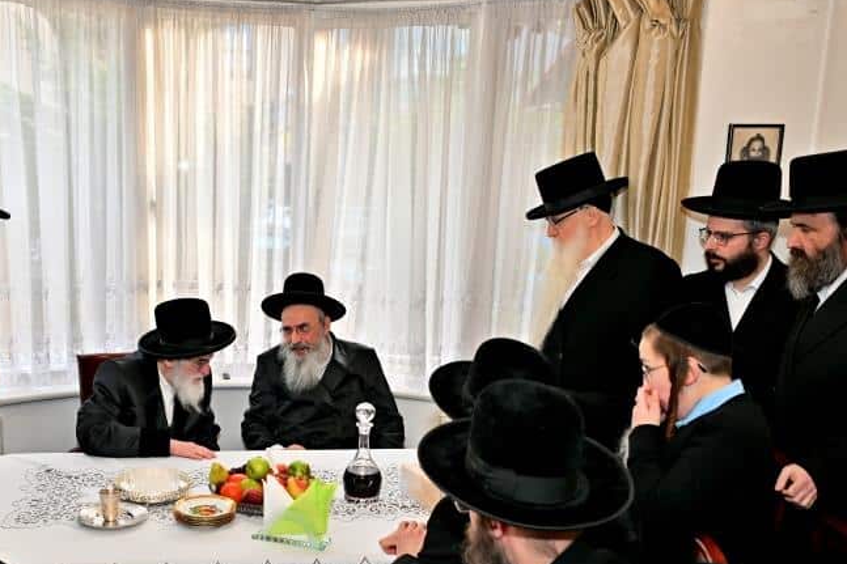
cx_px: 304
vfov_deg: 34.9
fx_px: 894
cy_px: 350
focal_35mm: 38
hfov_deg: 50.1
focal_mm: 24
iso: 400
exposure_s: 1/200
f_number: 4
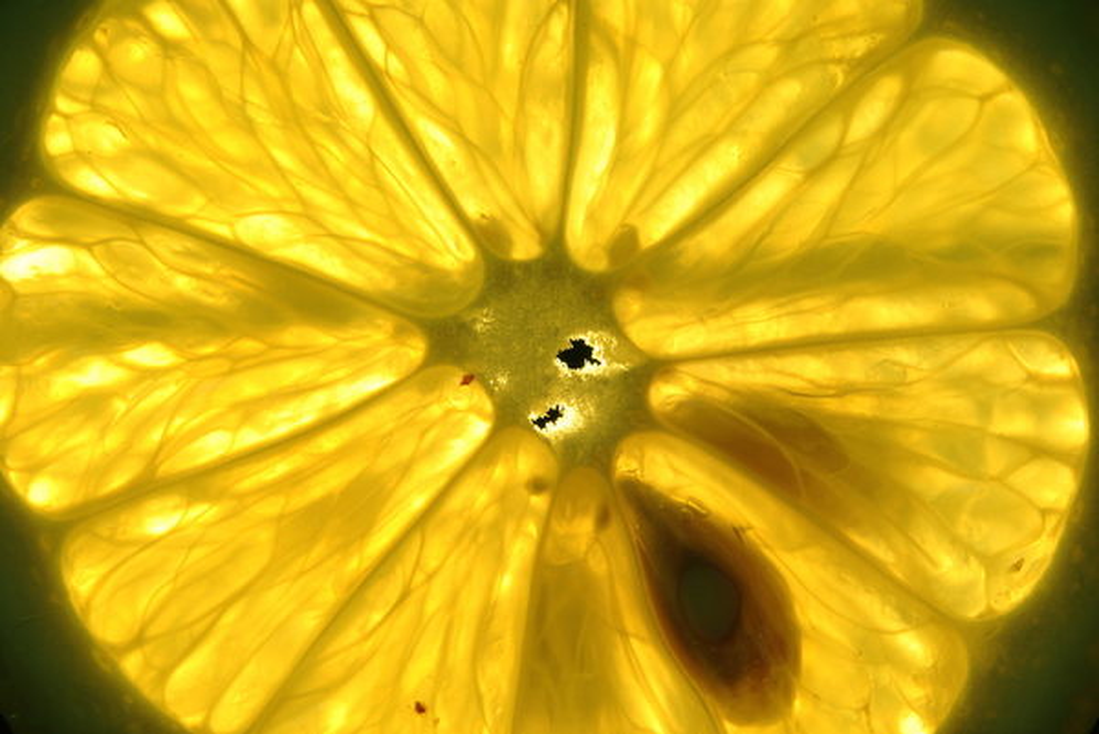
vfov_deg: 15.2
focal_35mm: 90
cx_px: 550
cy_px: 367
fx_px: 2749
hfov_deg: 22.6
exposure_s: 1.6
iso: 100
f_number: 18
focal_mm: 60
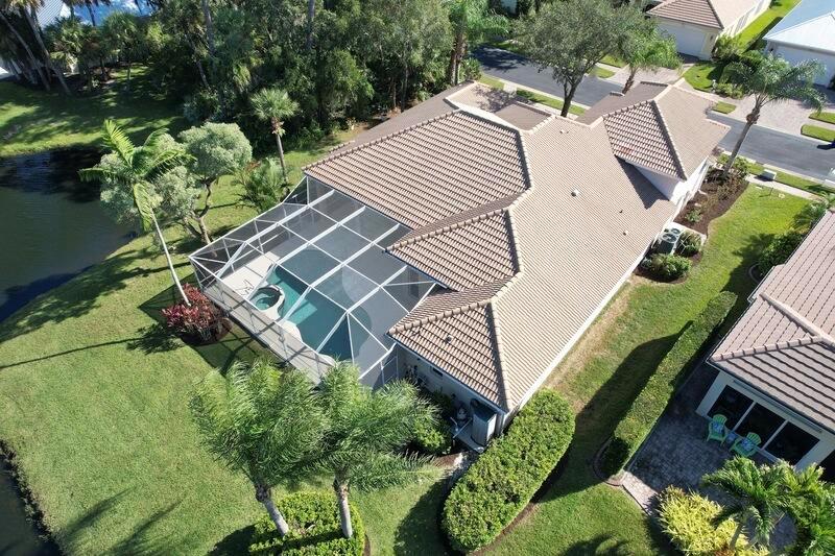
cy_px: 278
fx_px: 510
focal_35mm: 22
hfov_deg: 78.6
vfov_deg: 57.2
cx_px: 418
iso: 110
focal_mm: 8.38
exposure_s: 1/1000
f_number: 2.8
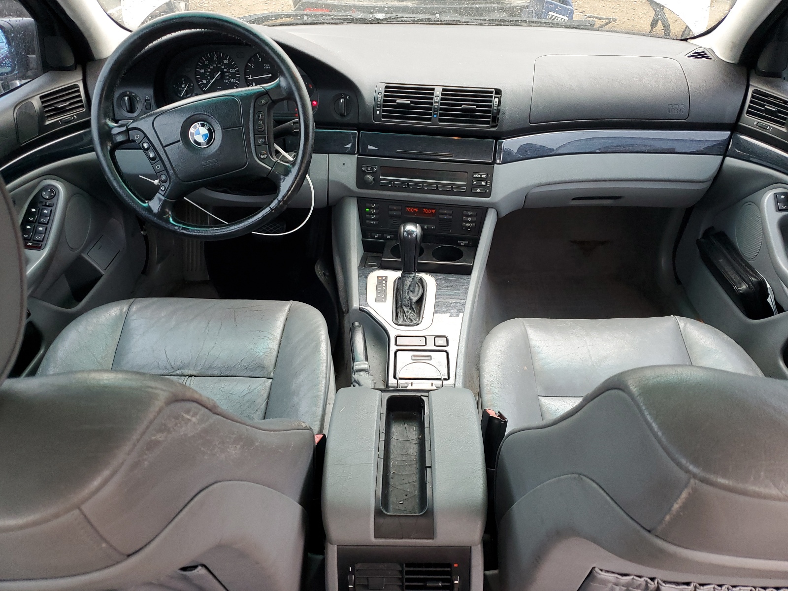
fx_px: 592
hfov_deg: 67.3
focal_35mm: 26
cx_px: 394
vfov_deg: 53.1
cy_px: 296
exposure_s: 1/60.2
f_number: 1.5
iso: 120
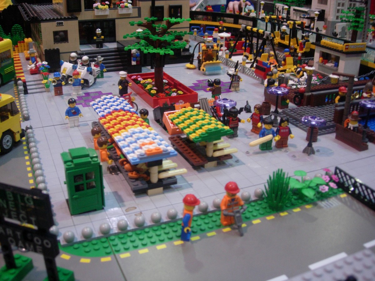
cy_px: 140
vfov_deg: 37.7
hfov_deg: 49.0
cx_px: 188
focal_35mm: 38
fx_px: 412
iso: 173
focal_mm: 7.8
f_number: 2.8
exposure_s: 1/32
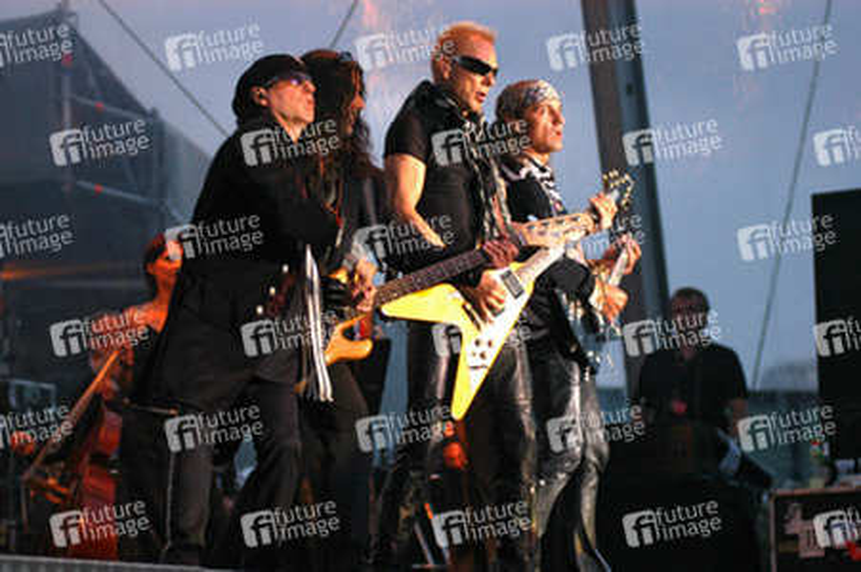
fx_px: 2868
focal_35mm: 120
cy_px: 286
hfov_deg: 17.1
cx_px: 430
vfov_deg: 11.4
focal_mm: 80
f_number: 2.8
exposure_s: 1/60
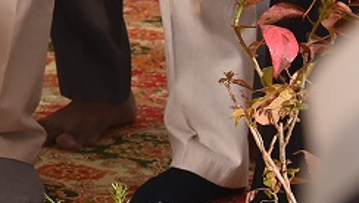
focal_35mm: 245
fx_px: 2335
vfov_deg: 4.7
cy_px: -463
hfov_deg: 8.2
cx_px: -477
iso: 640
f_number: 5
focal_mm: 38
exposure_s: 1/125
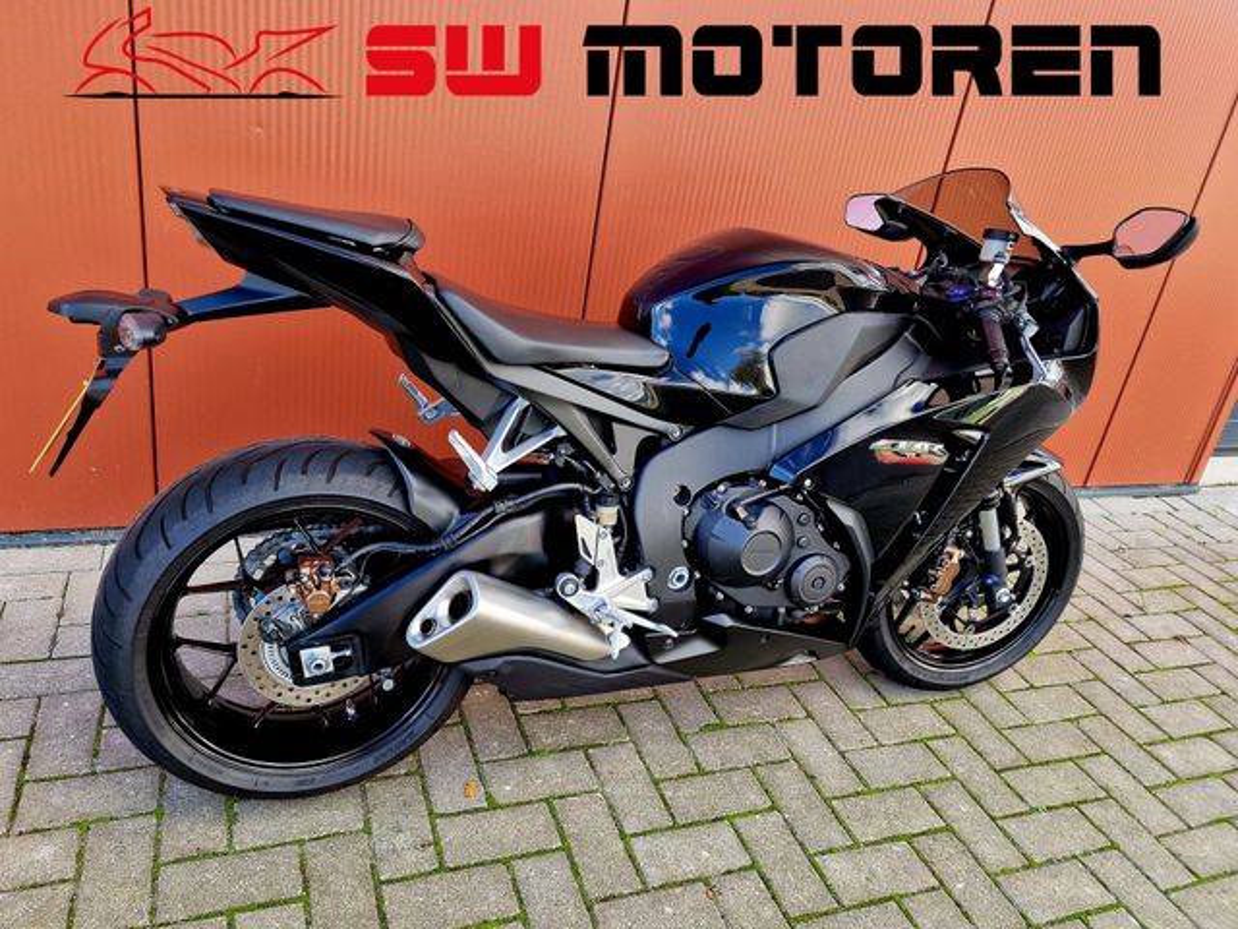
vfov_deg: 58.9
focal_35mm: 23
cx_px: 619
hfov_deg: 73.9
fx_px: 823
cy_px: 464
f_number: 1.8
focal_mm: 6.4
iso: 50
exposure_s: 1/182
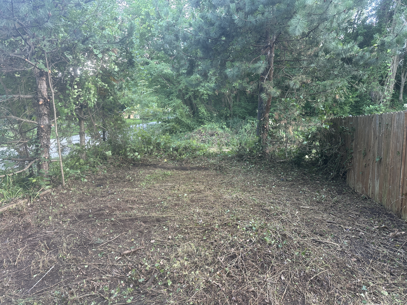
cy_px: 152
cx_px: 204
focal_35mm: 24
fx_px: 282
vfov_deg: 56.8
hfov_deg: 71.6
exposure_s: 1/121
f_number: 1.78
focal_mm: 6.86
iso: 125
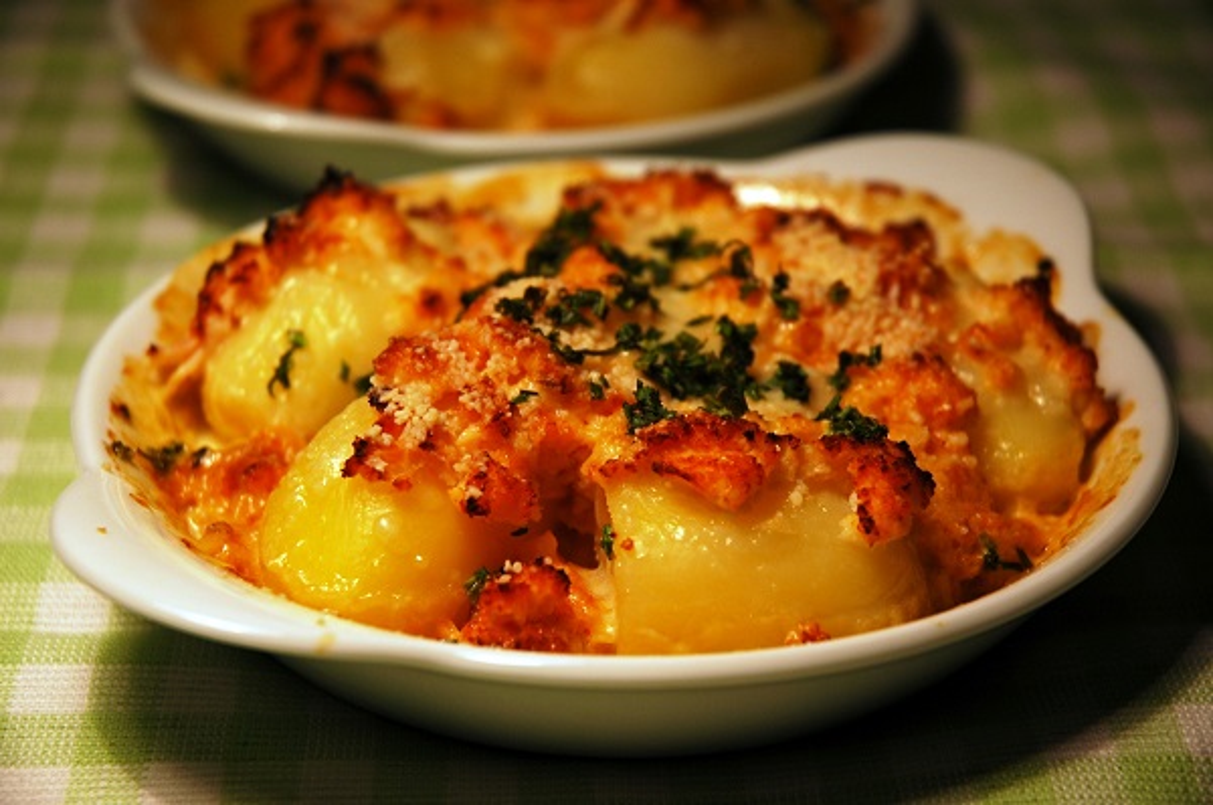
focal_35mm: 105
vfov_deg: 13.0
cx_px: 606
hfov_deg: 19.5
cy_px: 402
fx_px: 3532
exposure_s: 1/125
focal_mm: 70
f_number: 4.5
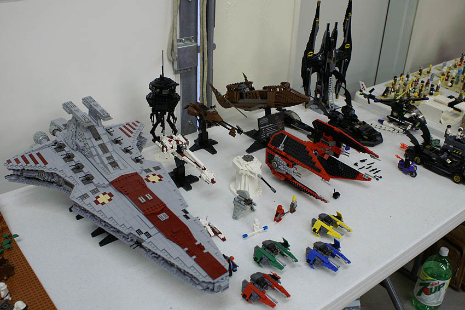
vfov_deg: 37.8
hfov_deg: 54.4
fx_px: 452
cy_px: 157
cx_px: 221
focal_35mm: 35
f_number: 4
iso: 640
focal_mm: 22
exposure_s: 1/40
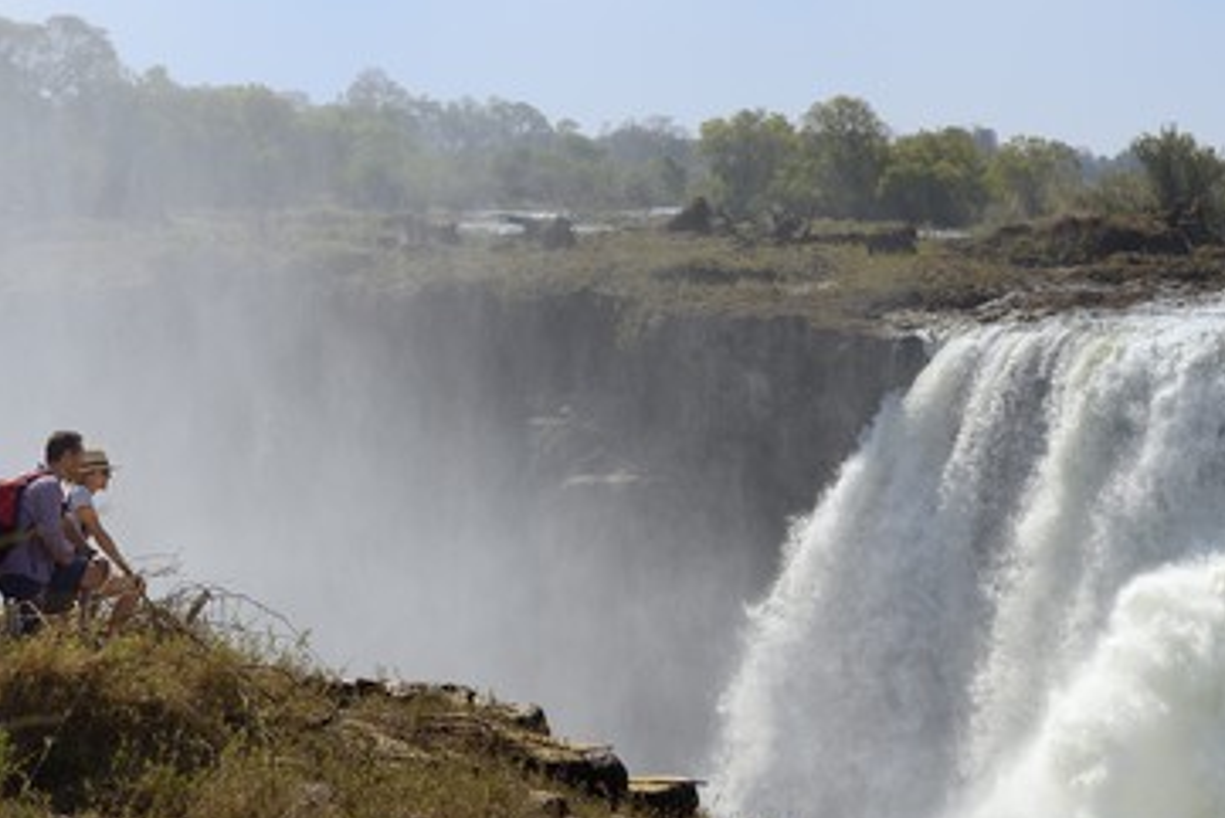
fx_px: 4153
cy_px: 472
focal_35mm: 122
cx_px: 655
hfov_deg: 16.8
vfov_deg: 11.2
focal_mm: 105
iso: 200
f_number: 13
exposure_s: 1/320
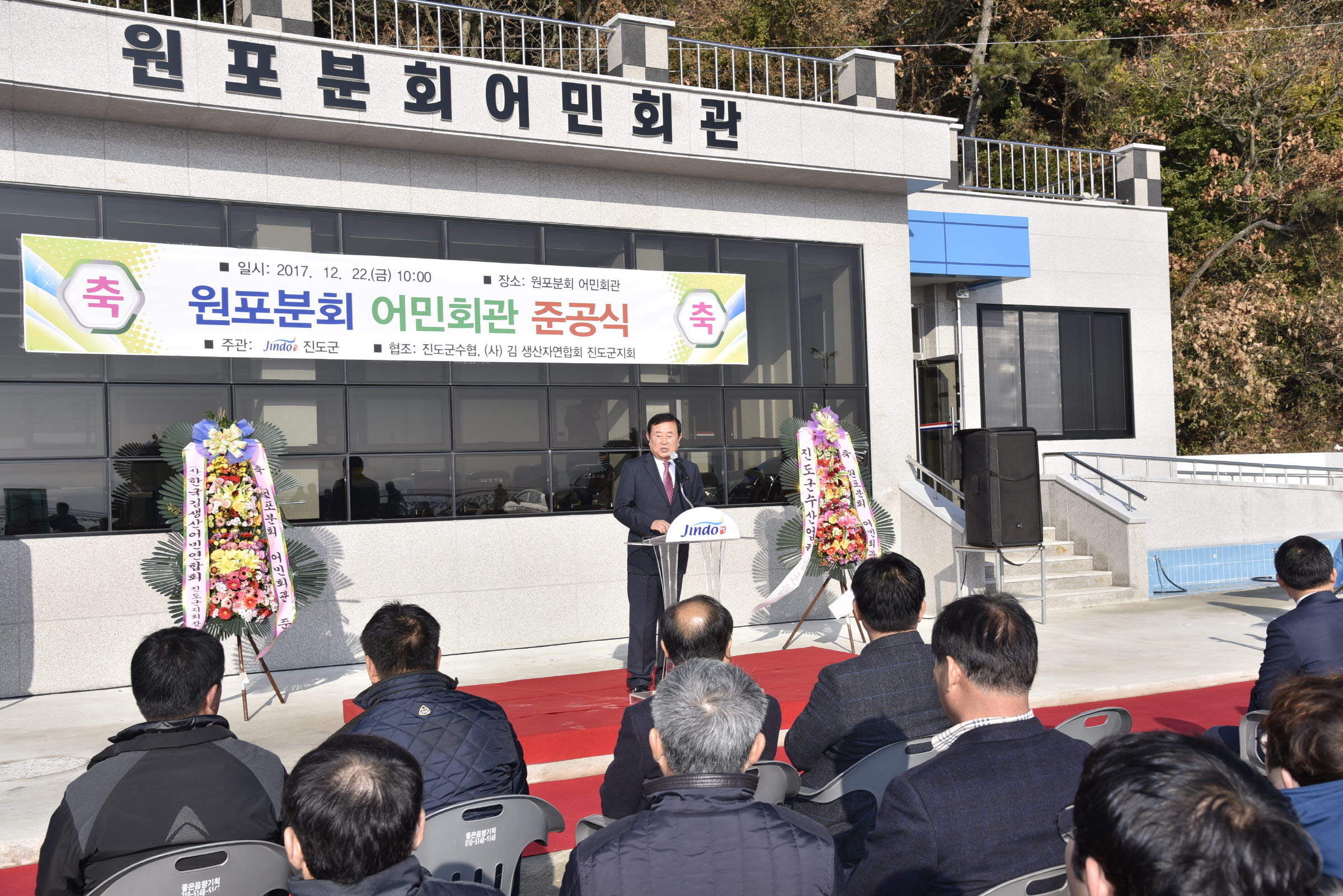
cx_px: 672
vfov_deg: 37.9
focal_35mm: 35
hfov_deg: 54.4
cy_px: 448
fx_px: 1306
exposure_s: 1/250
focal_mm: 35
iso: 100
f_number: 8
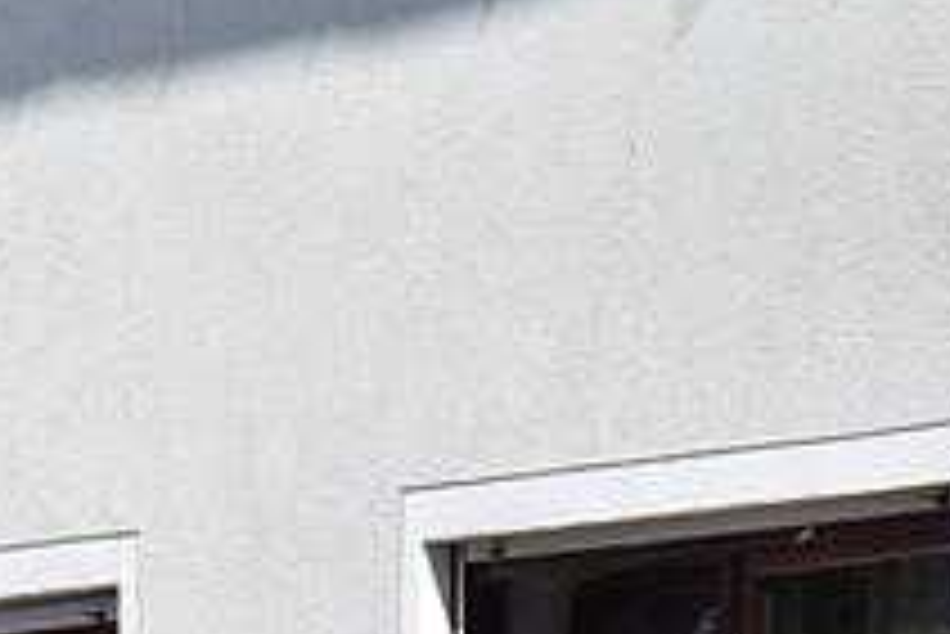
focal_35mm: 690
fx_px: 18220
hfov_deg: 3.0
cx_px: -1414
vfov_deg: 2.0
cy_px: 778
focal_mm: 90
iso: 400
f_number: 9
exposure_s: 1/1250
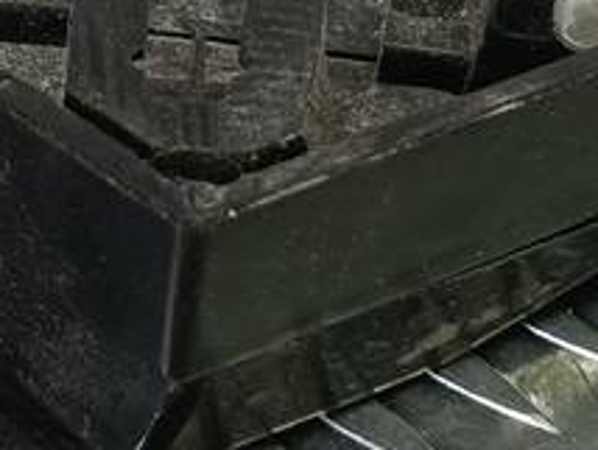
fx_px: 2231
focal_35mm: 129
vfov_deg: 11.5
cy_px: 92
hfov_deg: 15.2
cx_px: 196
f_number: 1.6
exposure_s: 1/50
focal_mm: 4.11
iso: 89
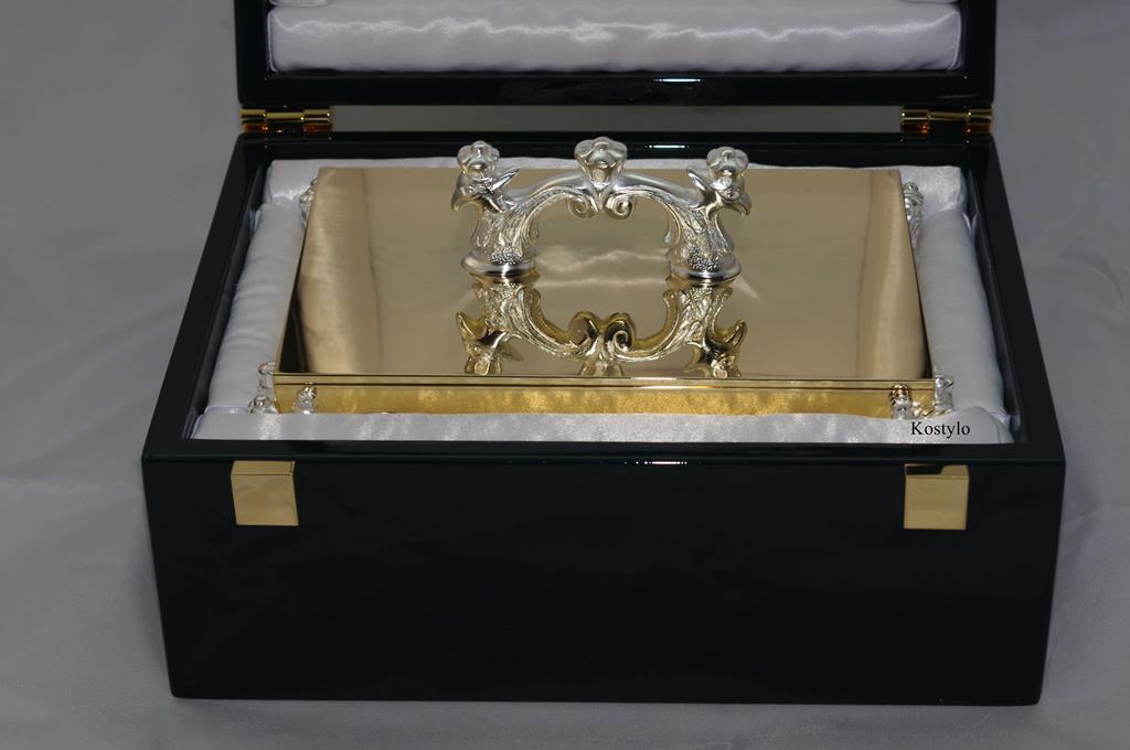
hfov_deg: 27.0
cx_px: 565
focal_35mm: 75
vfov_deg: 18.1
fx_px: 2351
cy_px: 375
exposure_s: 1/30
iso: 200
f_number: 8
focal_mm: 50
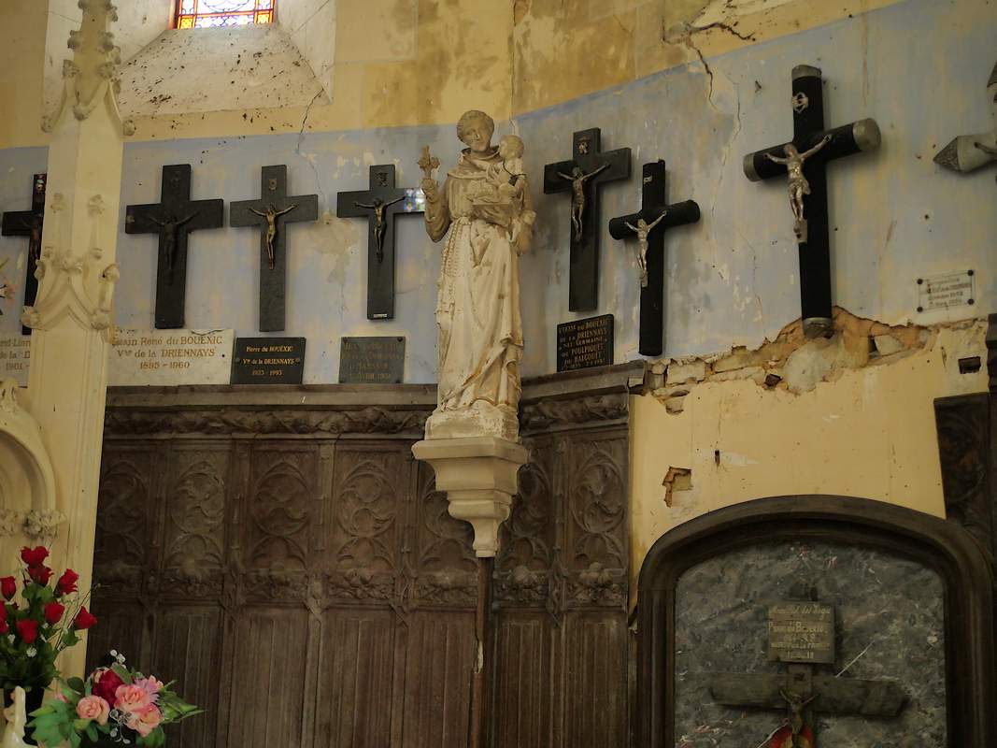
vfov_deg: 29.1
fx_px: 1440
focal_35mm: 50
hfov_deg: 38.2
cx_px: 498
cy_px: 374
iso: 1600
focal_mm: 25
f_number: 1.4
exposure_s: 1/60
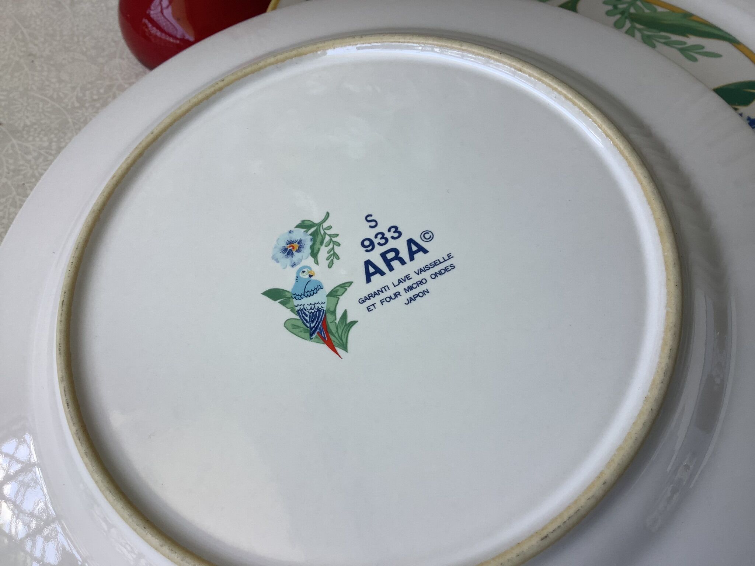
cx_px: 378
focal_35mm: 31
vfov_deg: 45.4
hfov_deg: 58.4
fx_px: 676
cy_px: 283
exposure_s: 1/142
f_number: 2.4
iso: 25
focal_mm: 3.3
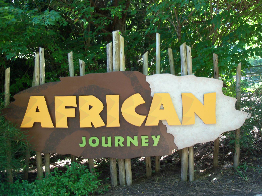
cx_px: 131
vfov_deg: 40.7
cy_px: 98
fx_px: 265
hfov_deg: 52.6
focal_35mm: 35
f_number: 3
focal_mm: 6.3
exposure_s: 1/30
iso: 100
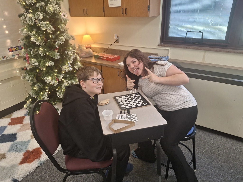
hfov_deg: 69.4
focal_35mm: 25
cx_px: 122
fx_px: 175
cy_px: 91
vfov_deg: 54.9
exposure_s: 1/60
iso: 125
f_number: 1.8
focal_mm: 4.69
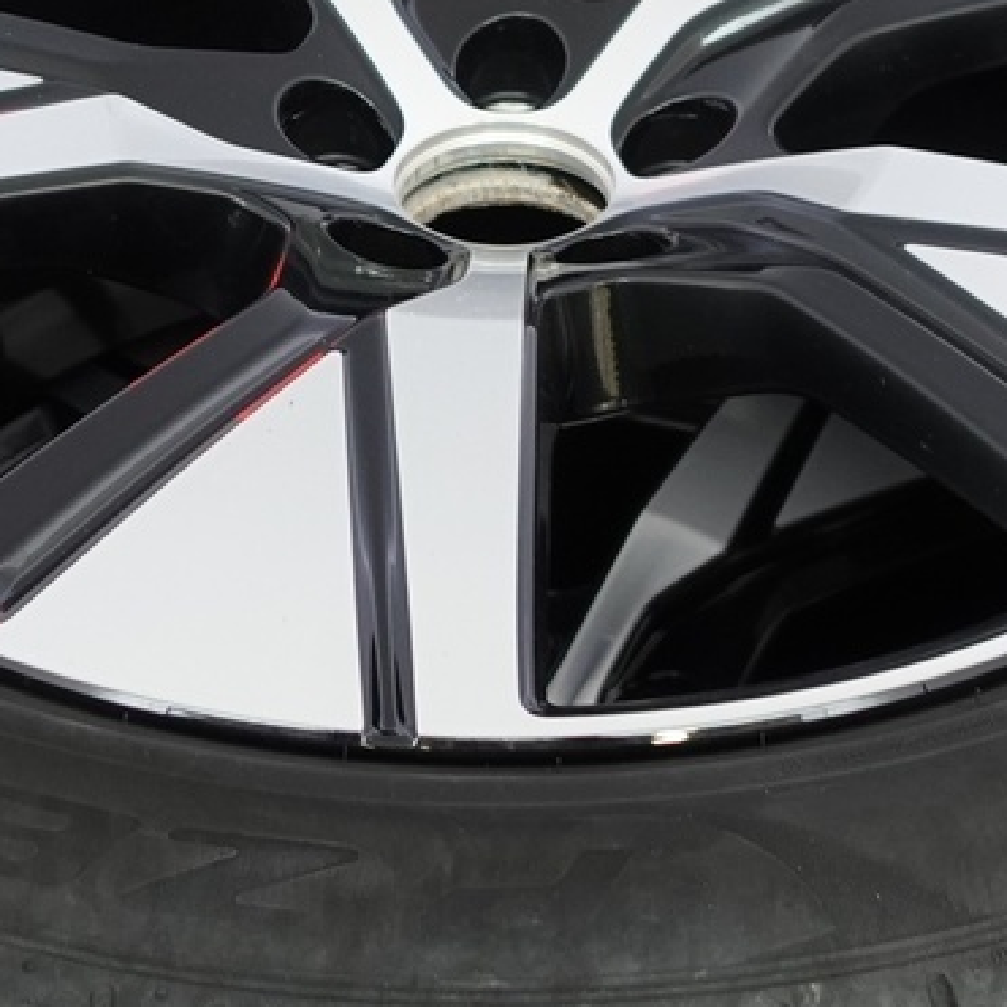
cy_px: 68
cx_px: 548
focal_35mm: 89
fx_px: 2929
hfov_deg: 19.5
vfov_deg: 19.1
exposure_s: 1/30
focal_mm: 9.4
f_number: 1.8
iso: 250
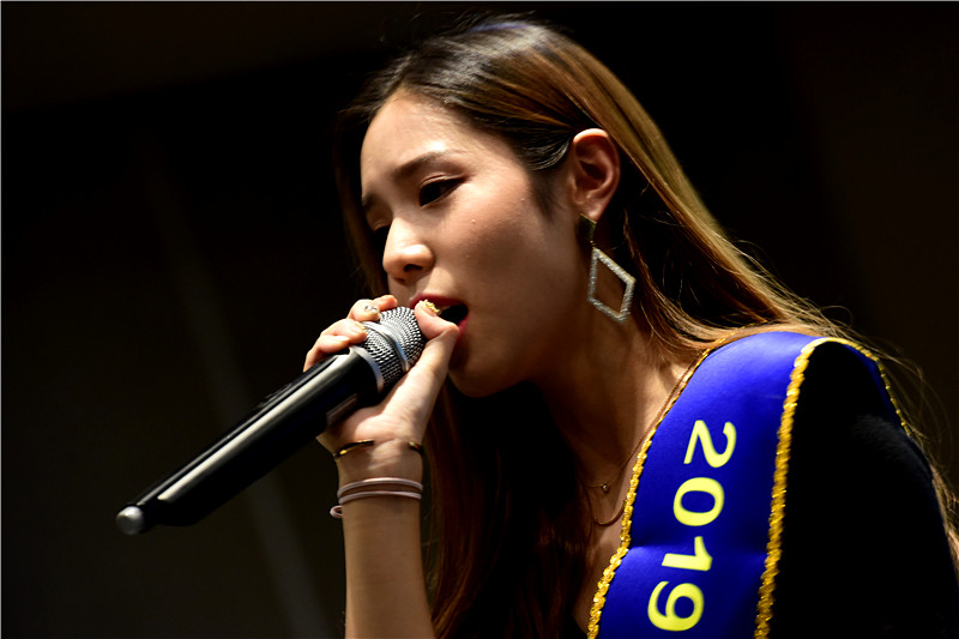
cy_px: 320
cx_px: 480
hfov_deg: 10.3
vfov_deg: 6.9
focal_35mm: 200
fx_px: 5326
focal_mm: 200
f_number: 5.6
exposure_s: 1/30
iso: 1600
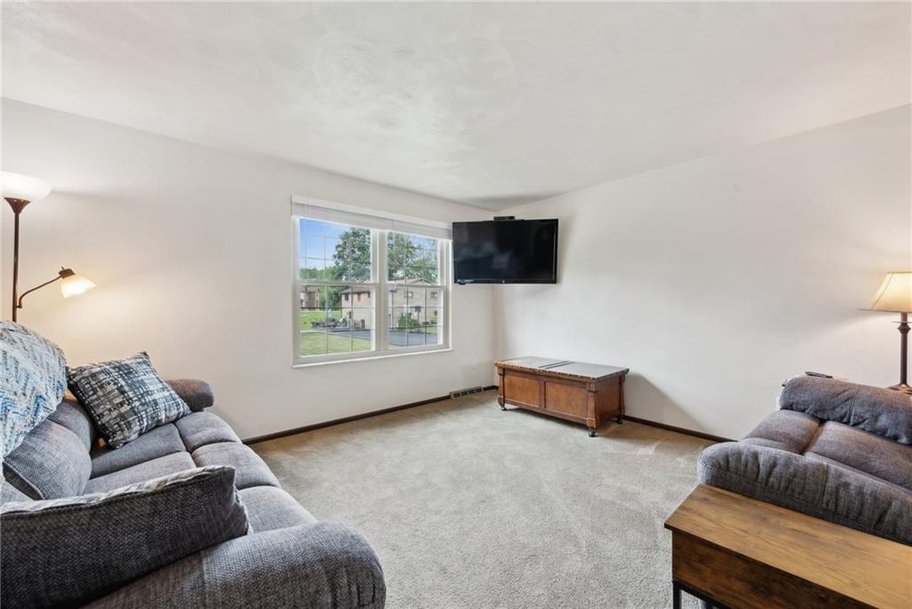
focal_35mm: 14
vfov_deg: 81.2
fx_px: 355
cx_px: 456
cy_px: 304
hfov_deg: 104.2
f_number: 11
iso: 50
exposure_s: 1/2.5
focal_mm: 14
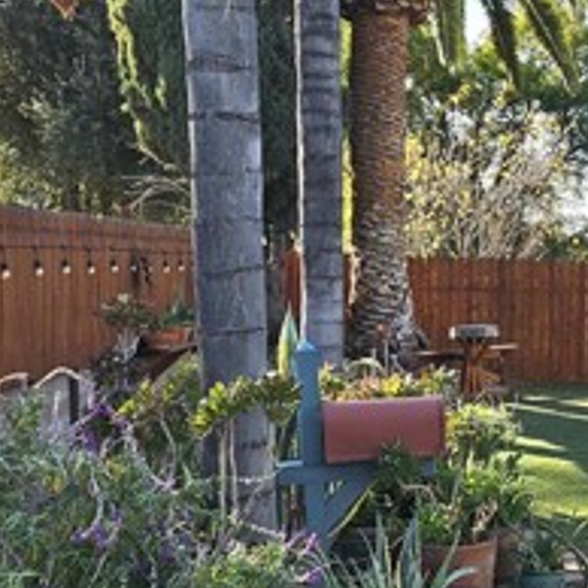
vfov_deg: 25.6
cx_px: 670
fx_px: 1288
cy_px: 370
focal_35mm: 67
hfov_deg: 23.8
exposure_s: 1/714
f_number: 1.8
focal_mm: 5.4
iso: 25
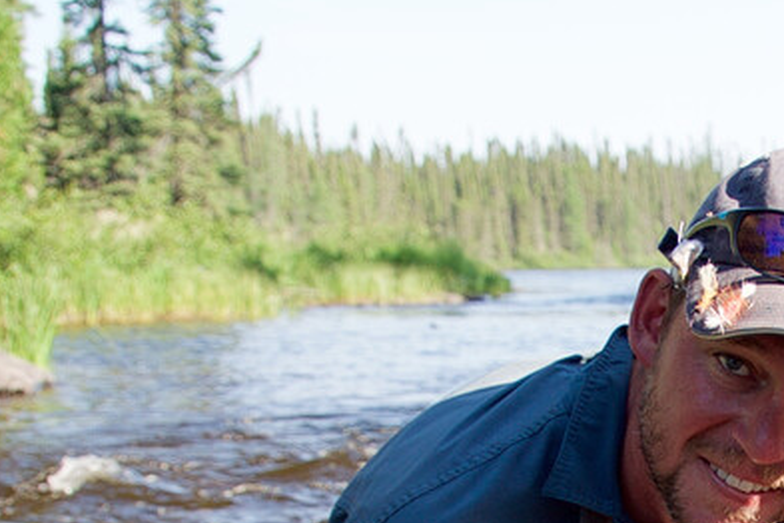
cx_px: 822
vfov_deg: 15.3
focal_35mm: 86
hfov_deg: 22.5
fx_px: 1873
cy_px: 639
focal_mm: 21
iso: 100
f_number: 5
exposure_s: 1/100
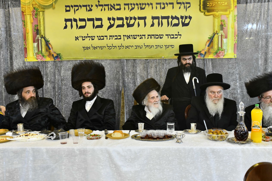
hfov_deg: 48.4
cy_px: 90
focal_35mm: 40
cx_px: 147
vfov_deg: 33.4
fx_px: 302
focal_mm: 36
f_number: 5.6
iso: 2500
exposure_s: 1/125
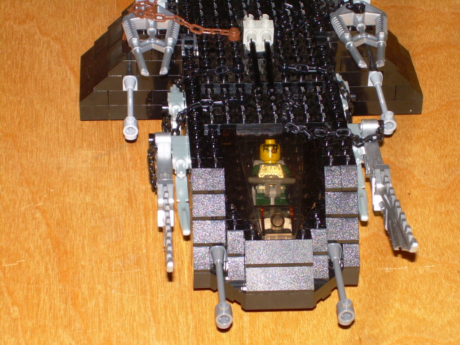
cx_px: 230
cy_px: 172
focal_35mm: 110
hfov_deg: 17.9
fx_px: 1462
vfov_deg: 13.5
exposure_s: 1/60
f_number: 4.9
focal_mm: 18.9
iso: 92
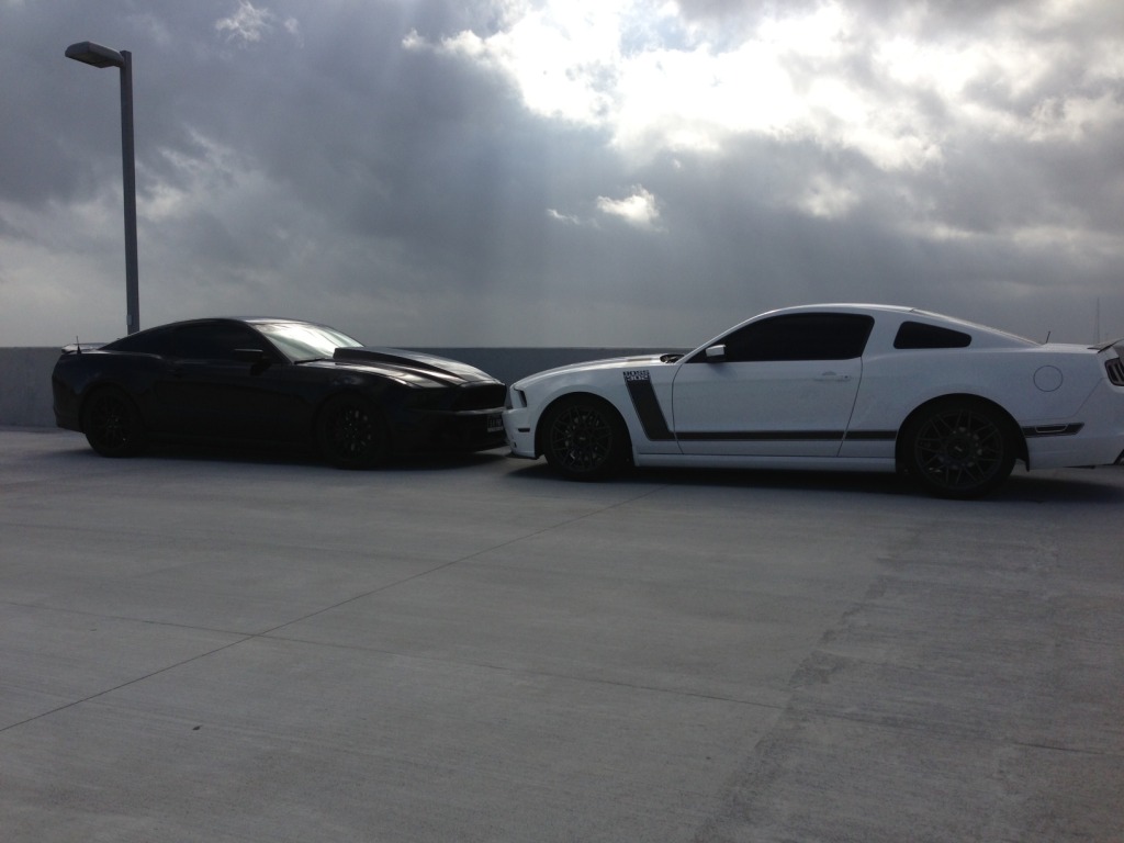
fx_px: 1072
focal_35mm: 33
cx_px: 562
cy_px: 422
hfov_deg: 55.4
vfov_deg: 42.9
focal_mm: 4.1
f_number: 2.4
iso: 50
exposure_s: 1/3390
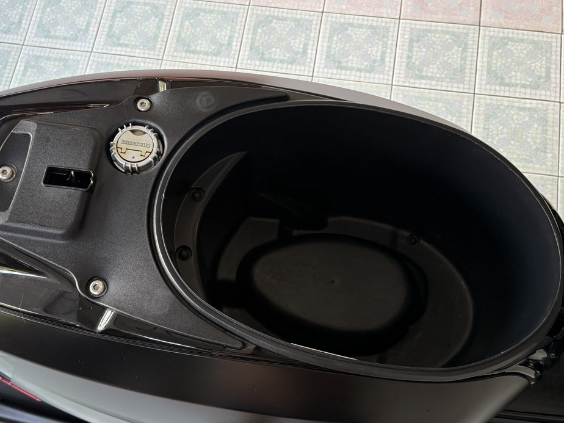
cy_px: 251
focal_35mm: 36
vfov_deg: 39.5
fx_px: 587
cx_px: 217
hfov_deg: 50.9
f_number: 1.6
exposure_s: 1/76
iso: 125
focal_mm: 5.96
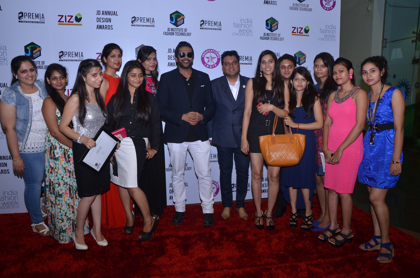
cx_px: 210
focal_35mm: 27
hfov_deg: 67.5
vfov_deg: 47.7
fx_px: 314
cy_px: 139
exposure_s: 1/125
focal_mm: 18
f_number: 8
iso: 800
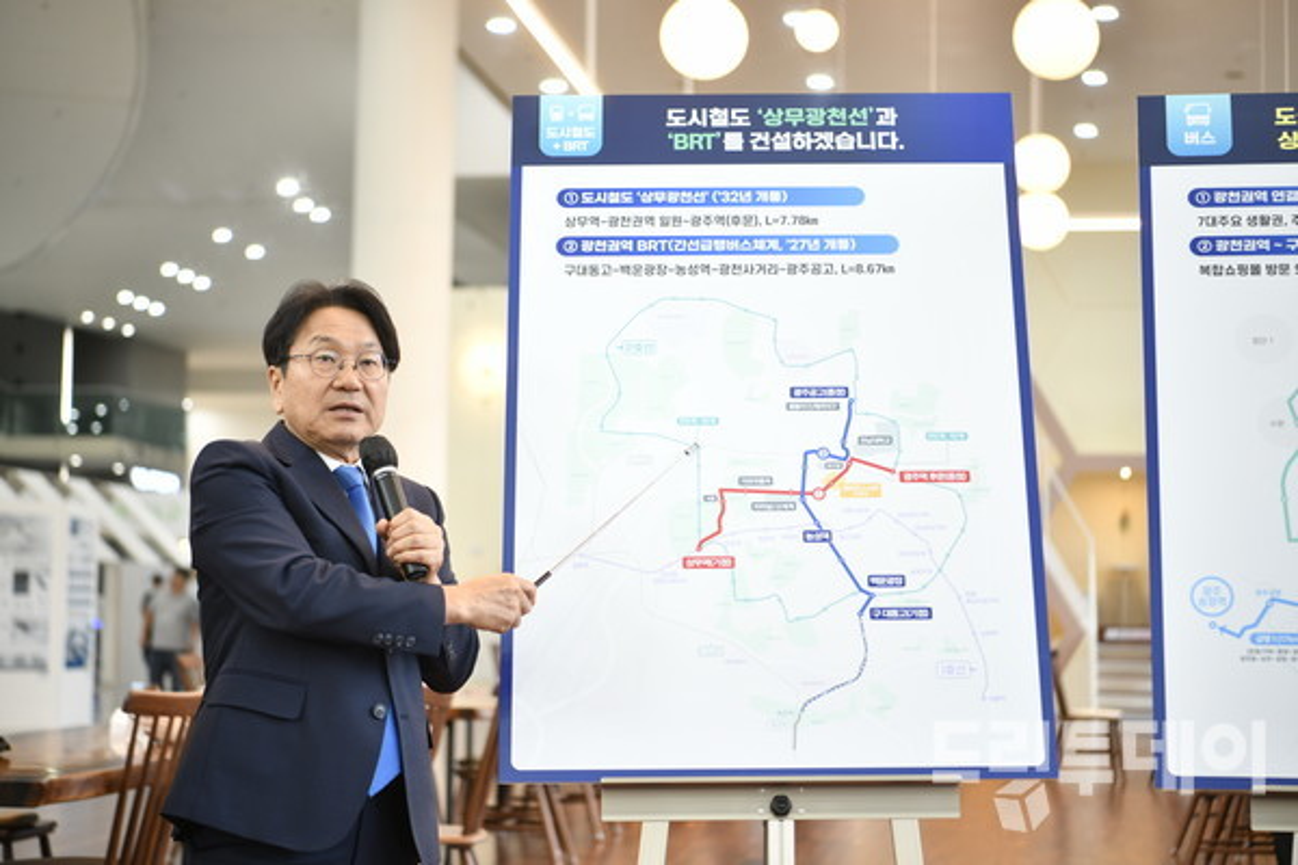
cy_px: 432
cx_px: 649
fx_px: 2524
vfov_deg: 19.5
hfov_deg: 28.8
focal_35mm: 70
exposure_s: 1/100
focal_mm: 70
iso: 800
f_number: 2.8
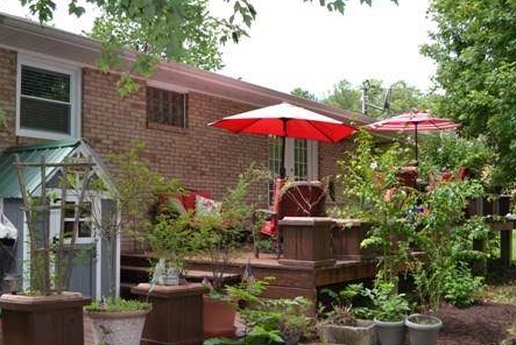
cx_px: 269
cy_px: 191
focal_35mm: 39
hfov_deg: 49.5
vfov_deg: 34.2
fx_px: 559
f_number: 4.5
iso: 100
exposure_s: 1/200
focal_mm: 18
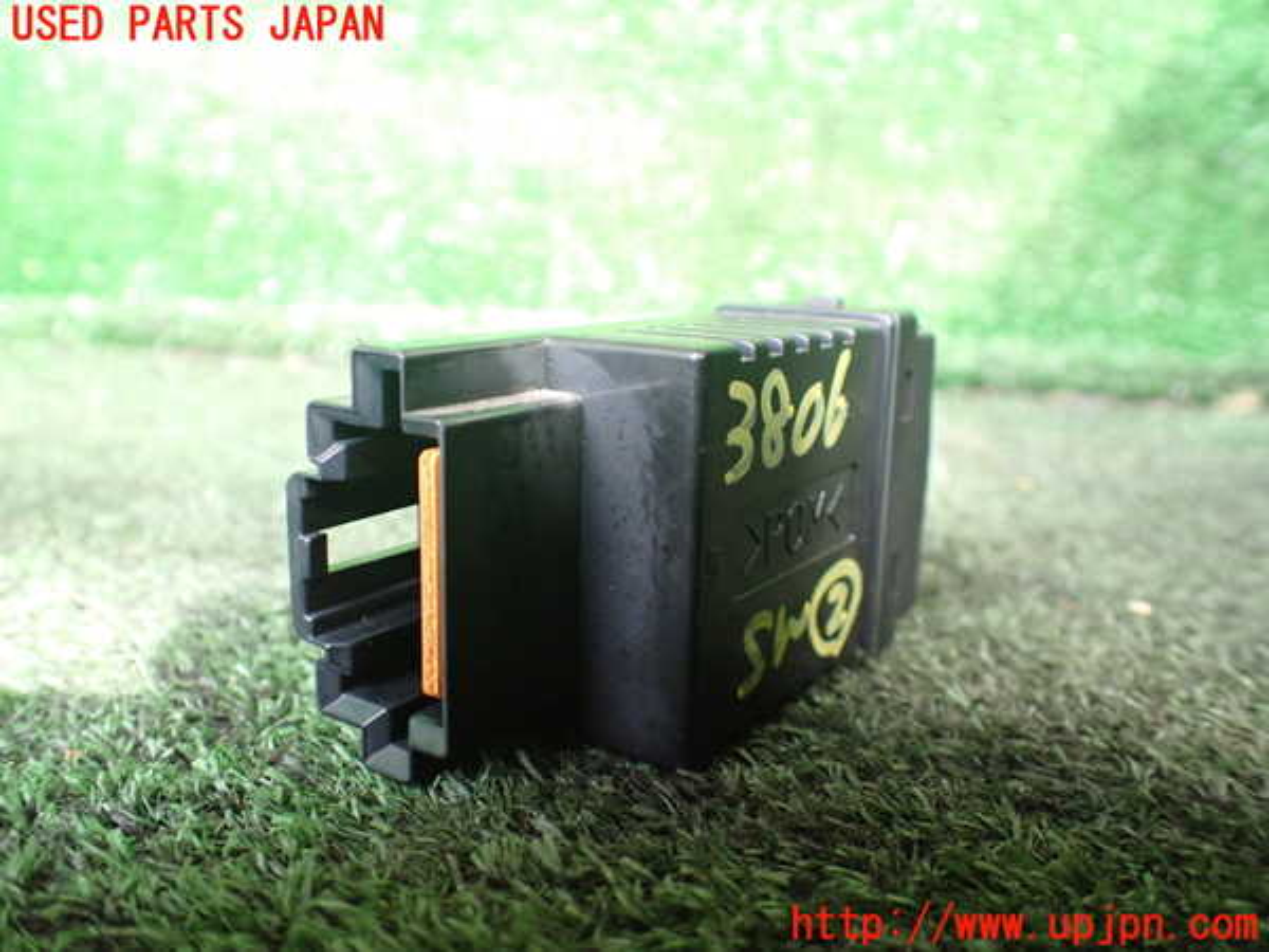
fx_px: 1100
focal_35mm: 30
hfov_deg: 60.0
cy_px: 476
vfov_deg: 46.8
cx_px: 634
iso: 800
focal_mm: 5.4
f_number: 2.3
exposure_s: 1/125
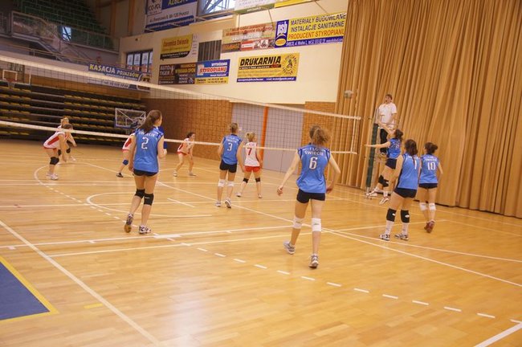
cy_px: 174
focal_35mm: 33
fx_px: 478
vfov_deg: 39.9
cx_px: 261
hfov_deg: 57.3
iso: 800
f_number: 3.5
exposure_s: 1/160
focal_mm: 22
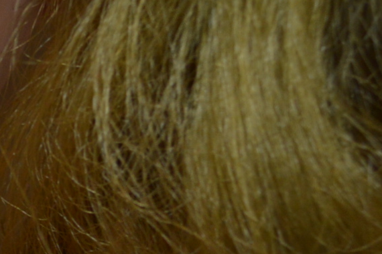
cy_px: 399
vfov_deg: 7.1
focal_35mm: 190
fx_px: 2014
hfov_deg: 10.4
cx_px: -218
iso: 400
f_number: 4
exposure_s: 1/60
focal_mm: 24
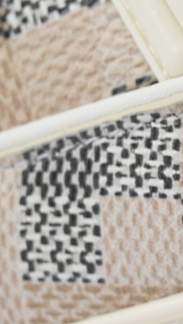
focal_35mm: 376
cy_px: 199
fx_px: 3239
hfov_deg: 3.2
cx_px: 362
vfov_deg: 5.7
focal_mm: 115
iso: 400
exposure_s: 1/100
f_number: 11
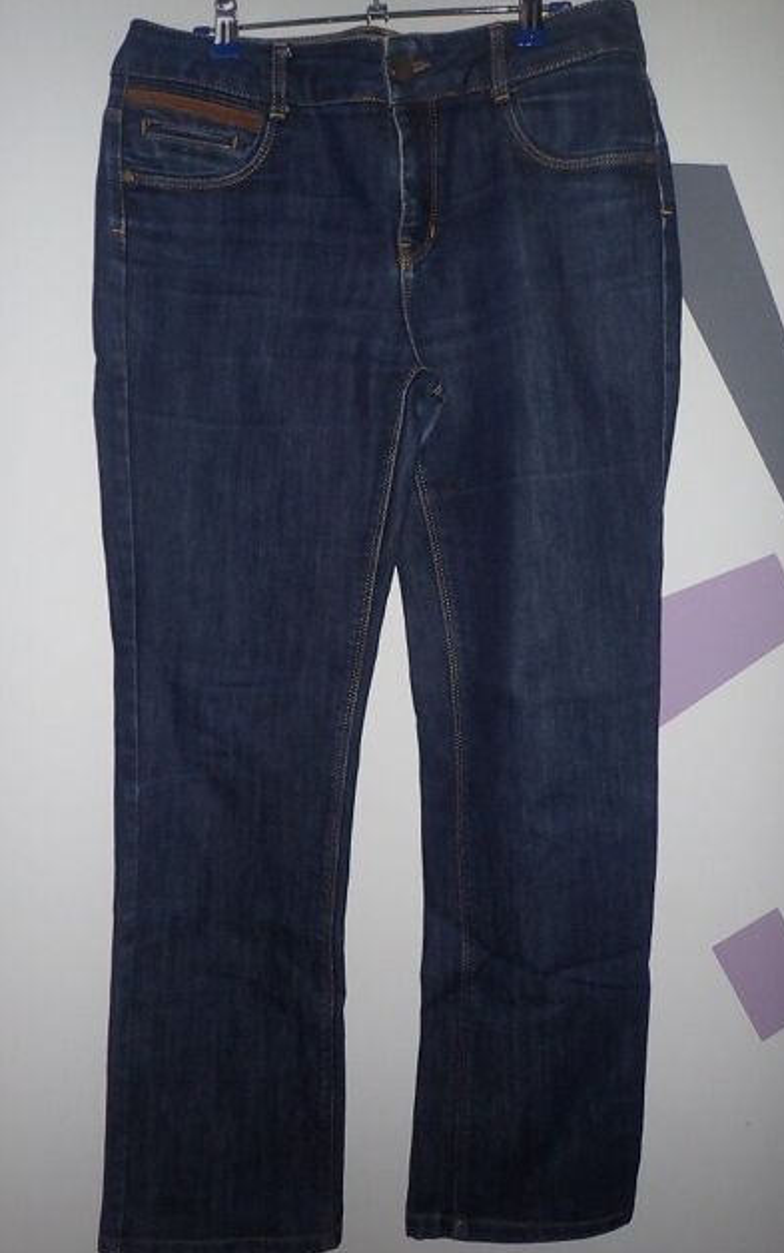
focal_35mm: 27
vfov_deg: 68.4
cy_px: 621
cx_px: 379
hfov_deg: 46.1
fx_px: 922
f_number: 5.6
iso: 400
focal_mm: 4.5
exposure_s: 1/30
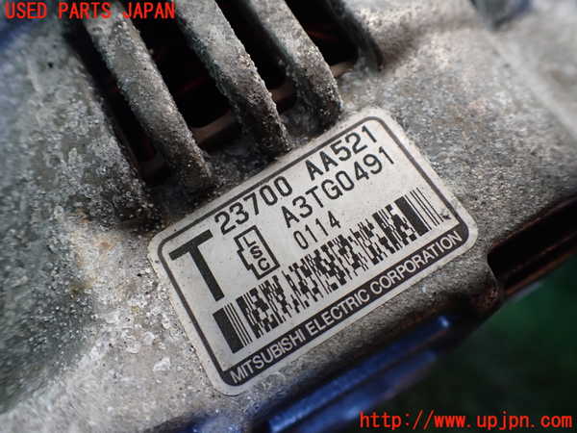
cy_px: 216
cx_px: 288
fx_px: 500
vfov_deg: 46.8
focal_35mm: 30
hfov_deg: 60.0
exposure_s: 1/125
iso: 400
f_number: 2.3
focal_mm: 5.4
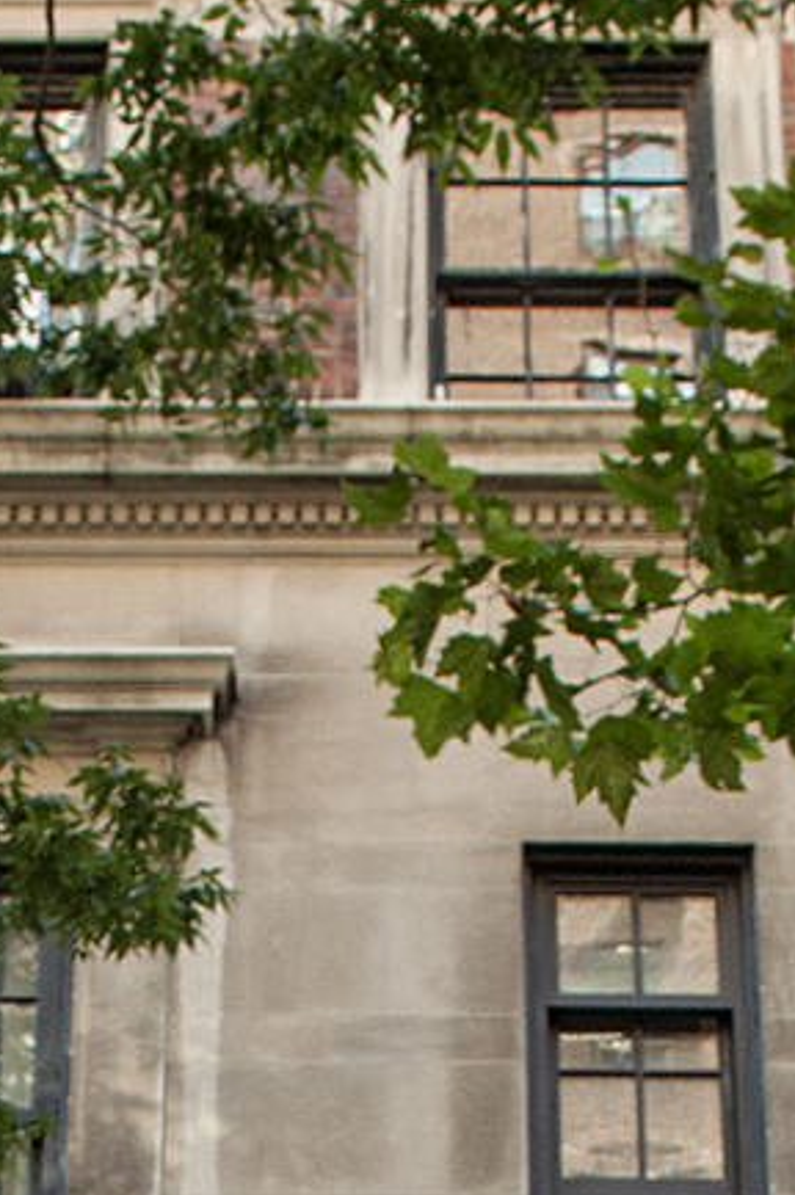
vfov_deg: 16.5
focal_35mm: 113
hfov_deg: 12.1
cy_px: 1787
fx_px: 3749
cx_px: 273
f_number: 10
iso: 160
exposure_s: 1/40
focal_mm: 18
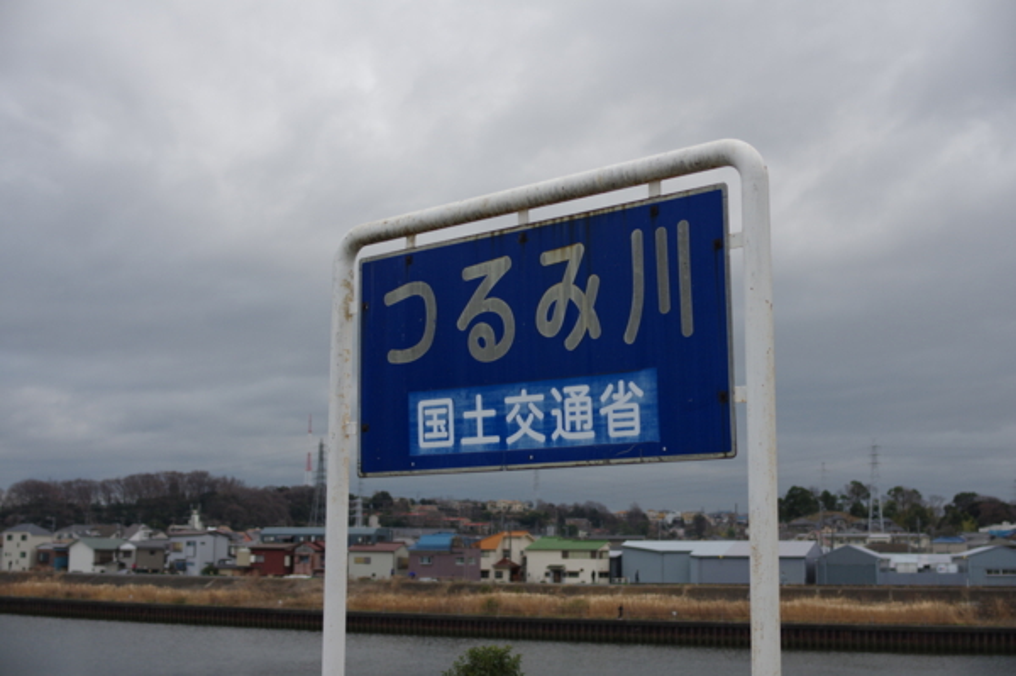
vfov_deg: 29.2
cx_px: 508
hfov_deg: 42.8
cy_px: 338
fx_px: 1297
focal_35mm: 46
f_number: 3.5
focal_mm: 31
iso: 400
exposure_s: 1/500
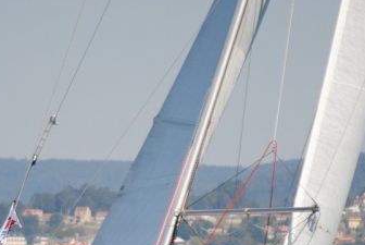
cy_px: 254
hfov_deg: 2.9
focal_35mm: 715
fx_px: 7259
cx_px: 112
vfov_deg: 1.9
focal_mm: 200
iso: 200
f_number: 5.6
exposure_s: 1/1000
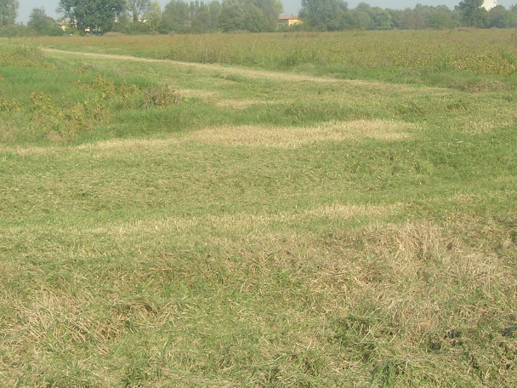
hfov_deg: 30.3
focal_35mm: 64
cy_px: 94
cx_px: 278
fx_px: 956
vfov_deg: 22.7
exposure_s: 1/346
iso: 64
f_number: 4.8
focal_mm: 7.8
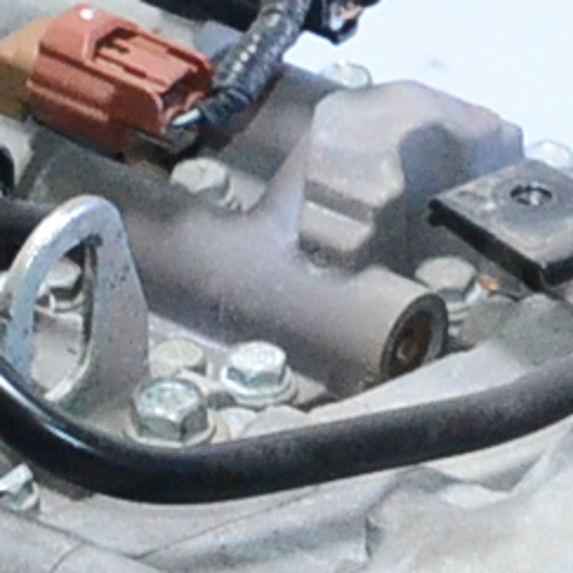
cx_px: 61
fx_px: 7716
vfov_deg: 4.2
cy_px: 1238
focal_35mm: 412
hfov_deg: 4.2
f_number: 8
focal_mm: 32
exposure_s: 1/80
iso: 2500
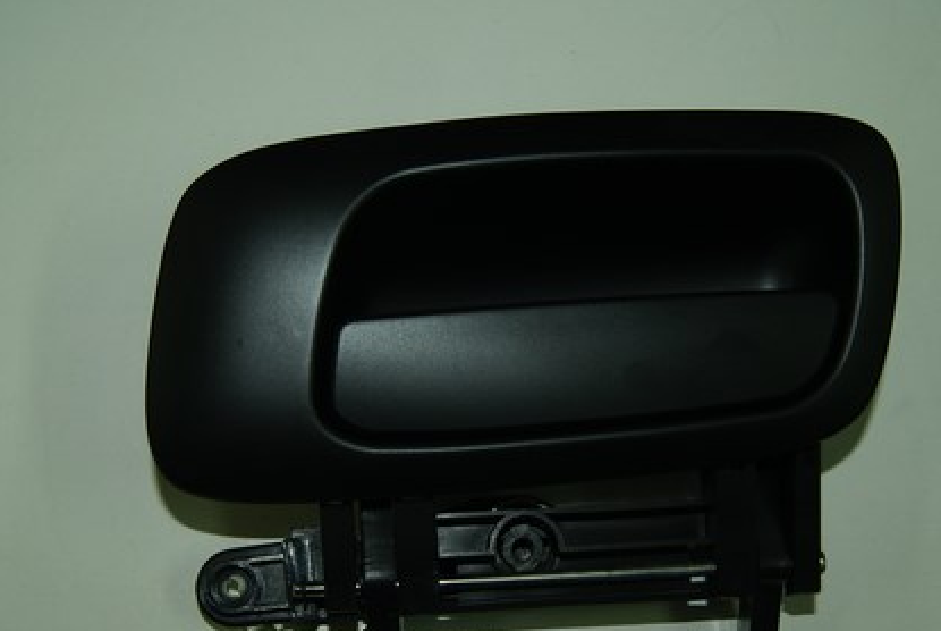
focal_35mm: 52
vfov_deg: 25.9
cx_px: 469
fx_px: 1361
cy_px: 415
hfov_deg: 38.1
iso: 100
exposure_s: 1/60
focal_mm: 18
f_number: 3.5
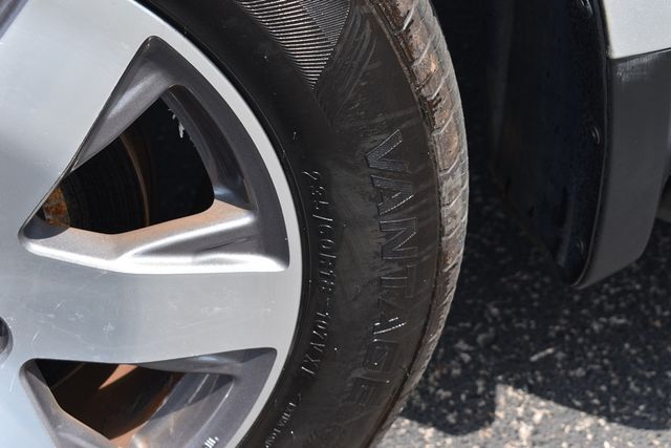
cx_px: 336
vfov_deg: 20.2
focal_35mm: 68
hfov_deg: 29.9
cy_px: 224
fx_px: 1258
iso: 200
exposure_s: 1/250
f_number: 8
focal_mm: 45
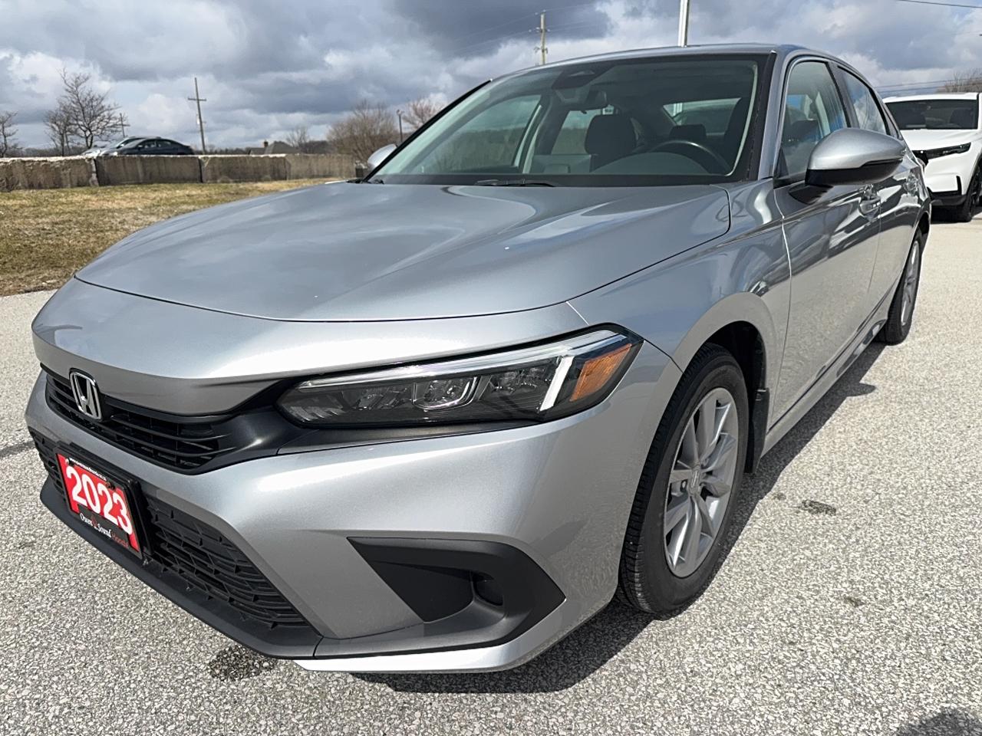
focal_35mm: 24
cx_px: 491
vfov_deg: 56.8
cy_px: 368
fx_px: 681
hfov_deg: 71.6
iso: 50
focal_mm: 6.76
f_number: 1.78
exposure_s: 1/8621
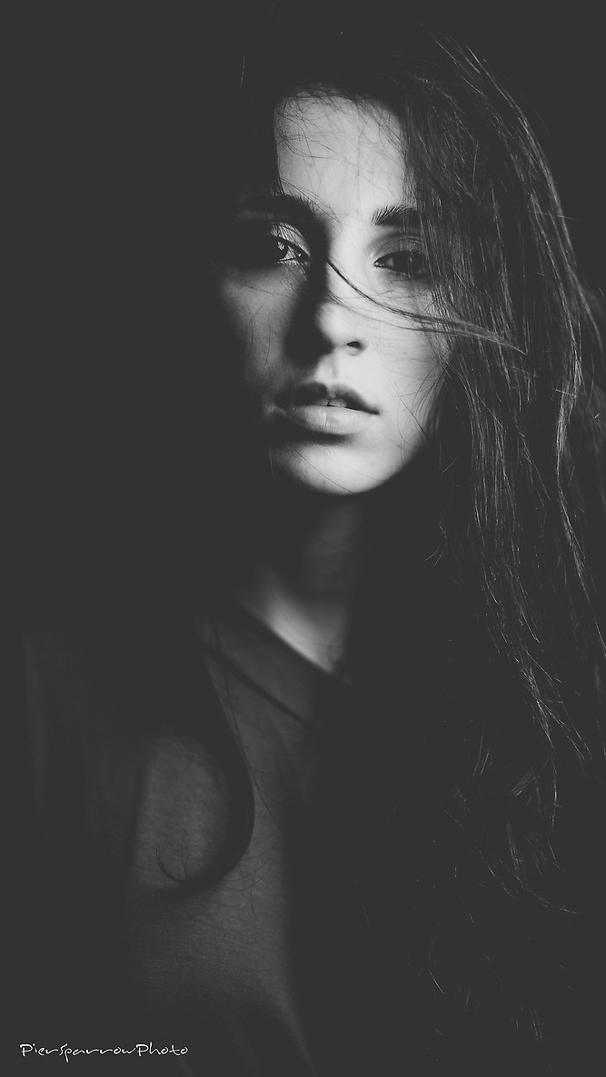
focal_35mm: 53
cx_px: 355
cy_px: 539
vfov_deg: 39.2
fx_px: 1513
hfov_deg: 22.6
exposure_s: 1/200
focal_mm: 50
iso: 640
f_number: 1.4
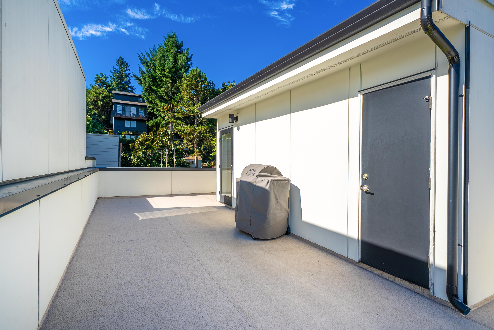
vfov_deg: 67.5
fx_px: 247
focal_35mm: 18
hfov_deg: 90.0
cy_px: 165
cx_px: 247
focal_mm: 18
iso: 80
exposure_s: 1/200
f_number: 7.1
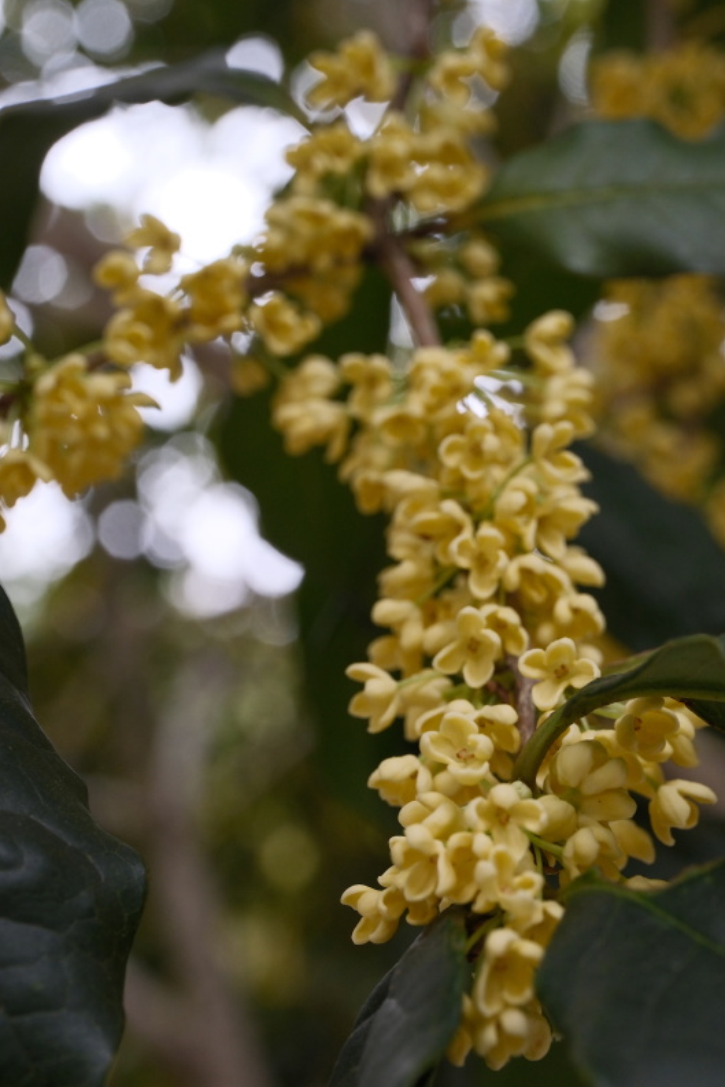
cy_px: 544
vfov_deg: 29.7
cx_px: 488
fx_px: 2055
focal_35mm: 68
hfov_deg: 19.9
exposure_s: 1/45
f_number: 5.6
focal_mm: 30
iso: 640
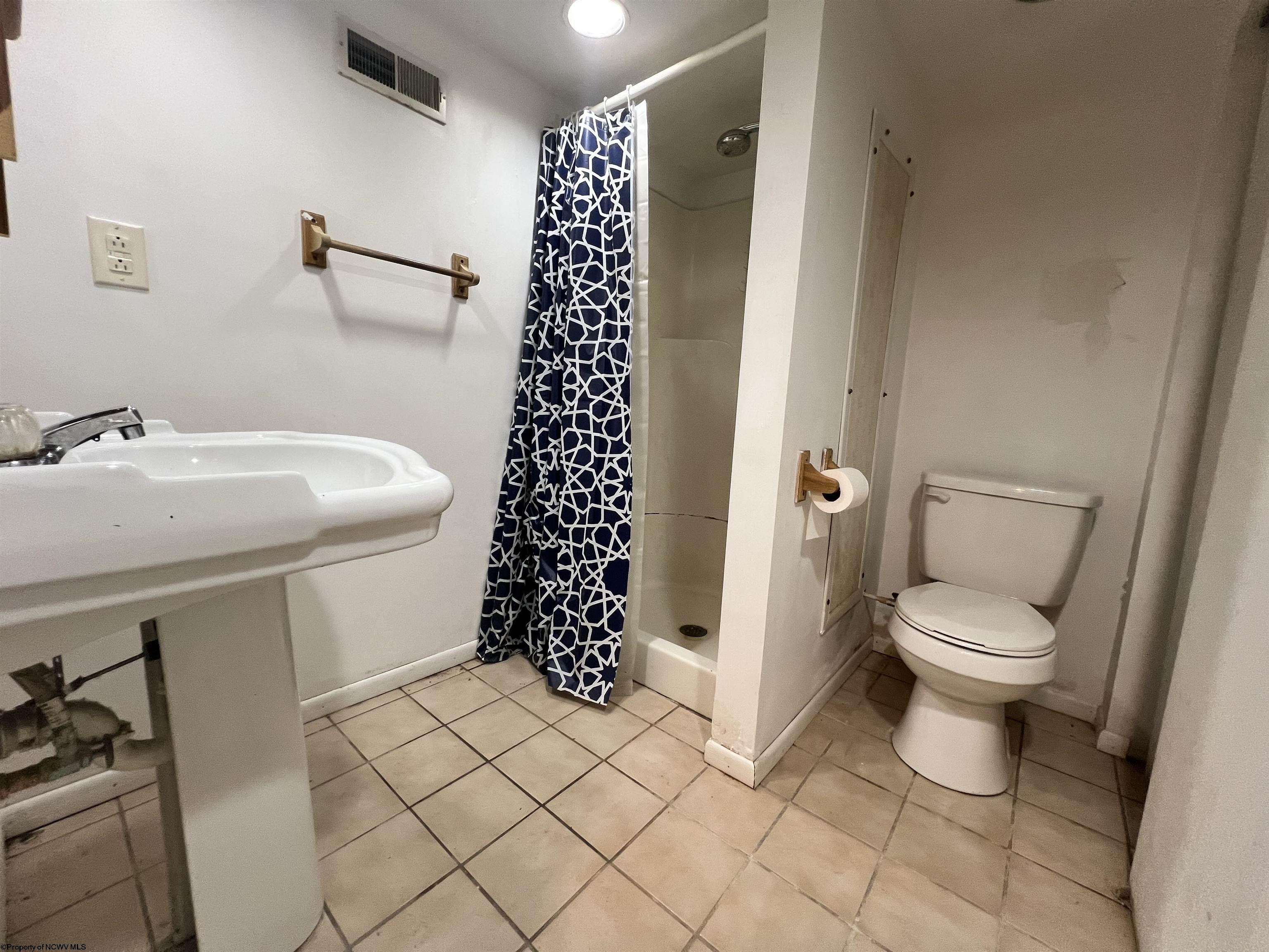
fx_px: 477
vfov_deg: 89.9
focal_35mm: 13
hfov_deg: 106.2
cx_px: 634
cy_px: 476
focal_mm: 1.57
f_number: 1.8
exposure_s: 1/60
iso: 200
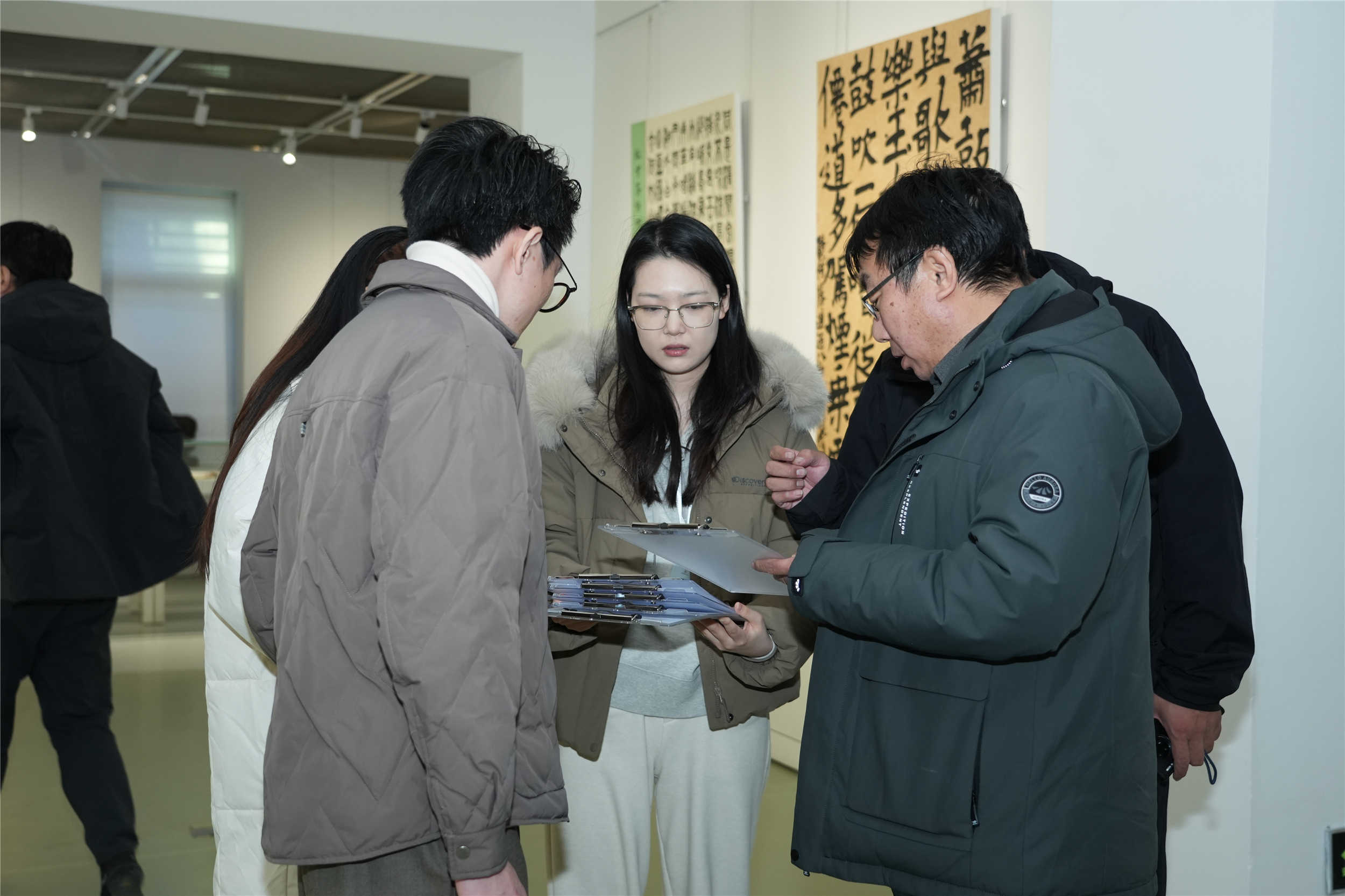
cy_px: 448
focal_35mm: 43
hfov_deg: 45.4
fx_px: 1606
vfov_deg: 31.2
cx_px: 672
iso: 1250
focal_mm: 43
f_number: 4
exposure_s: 1/160
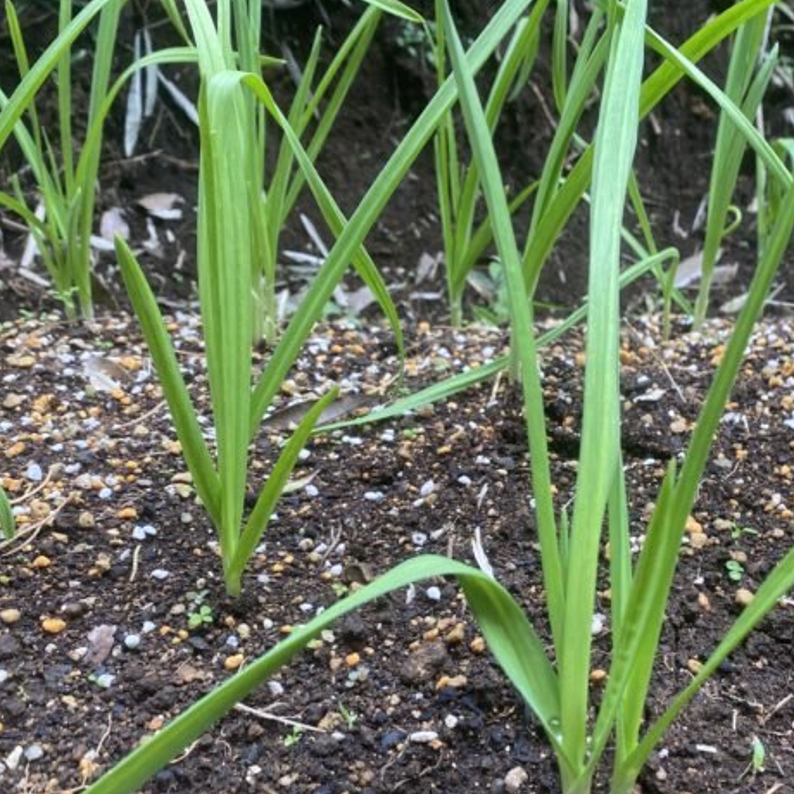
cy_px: 451
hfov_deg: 40.6
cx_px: 597
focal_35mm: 40
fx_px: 1038
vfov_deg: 41.8
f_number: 1.8
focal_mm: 4.25
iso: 100
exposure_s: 1/121
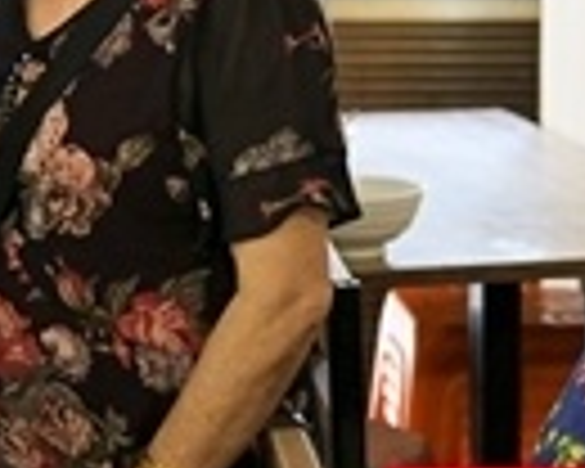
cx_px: -225
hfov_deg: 10.8
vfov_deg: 8.8
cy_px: -117
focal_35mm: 173
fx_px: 2995
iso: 2000
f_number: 2.2
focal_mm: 40
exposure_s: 1/320
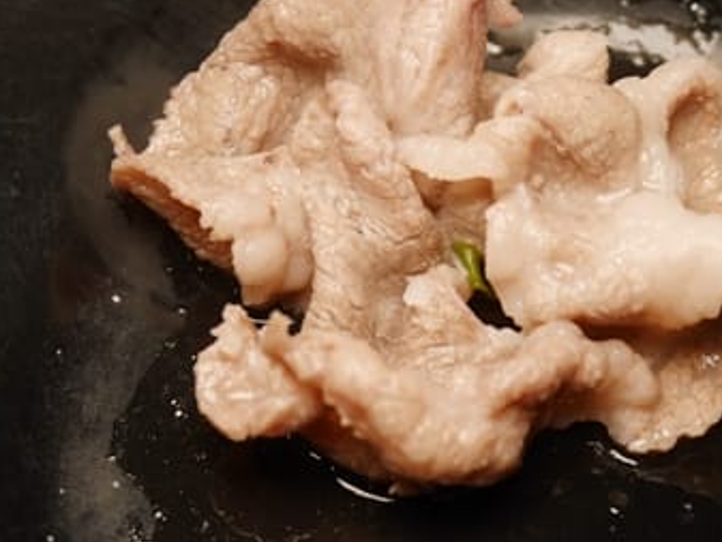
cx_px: 413
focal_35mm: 75
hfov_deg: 26.0
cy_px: 272
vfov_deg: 19.7
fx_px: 1565
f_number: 4.3
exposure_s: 1/60
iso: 320
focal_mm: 19
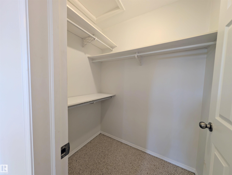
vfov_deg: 94.6
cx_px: 116
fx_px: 81
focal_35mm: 12
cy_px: 88
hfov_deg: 110.5
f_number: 1.95
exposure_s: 1/15
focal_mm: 2.23
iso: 51
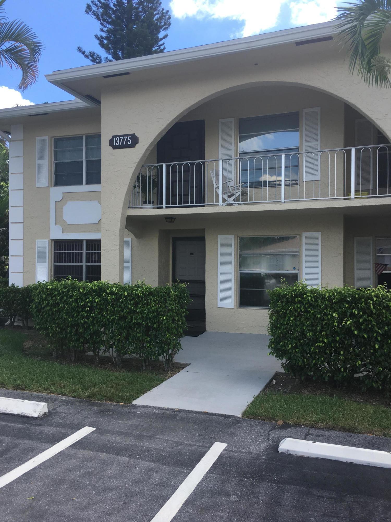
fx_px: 437
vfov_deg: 61.7
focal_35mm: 29
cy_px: 261
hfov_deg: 48.2
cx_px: 196
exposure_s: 1/574
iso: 25
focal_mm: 4.15
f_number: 2.2
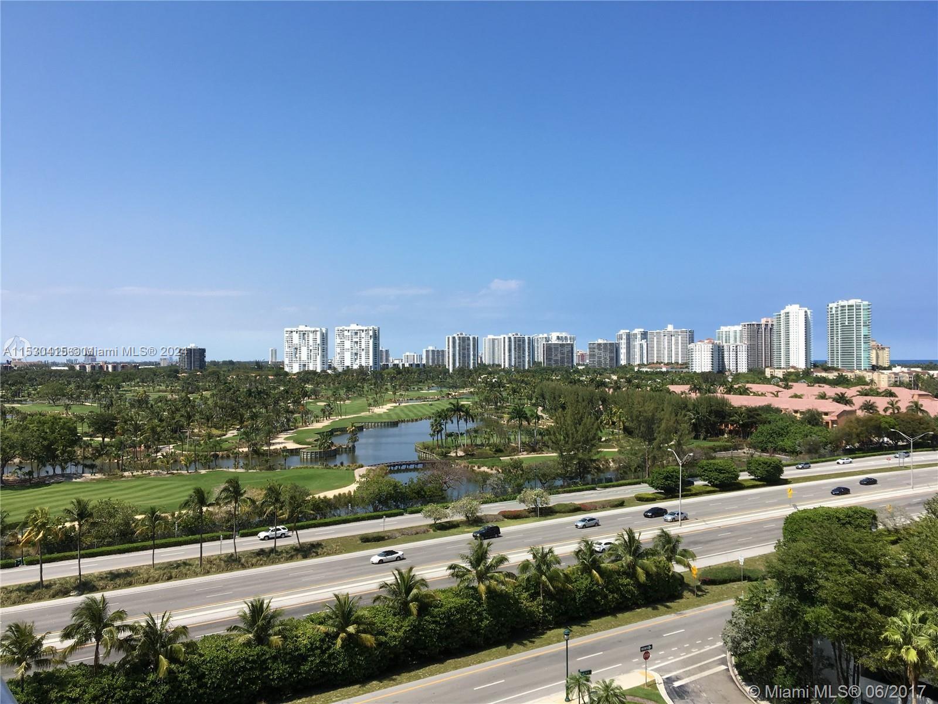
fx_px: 786
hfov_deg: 61.7
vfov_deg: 48.2
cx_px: 469
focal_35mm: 29
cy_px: 352
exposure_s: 1/1748
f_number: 2.2
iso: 25
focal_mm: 4.15
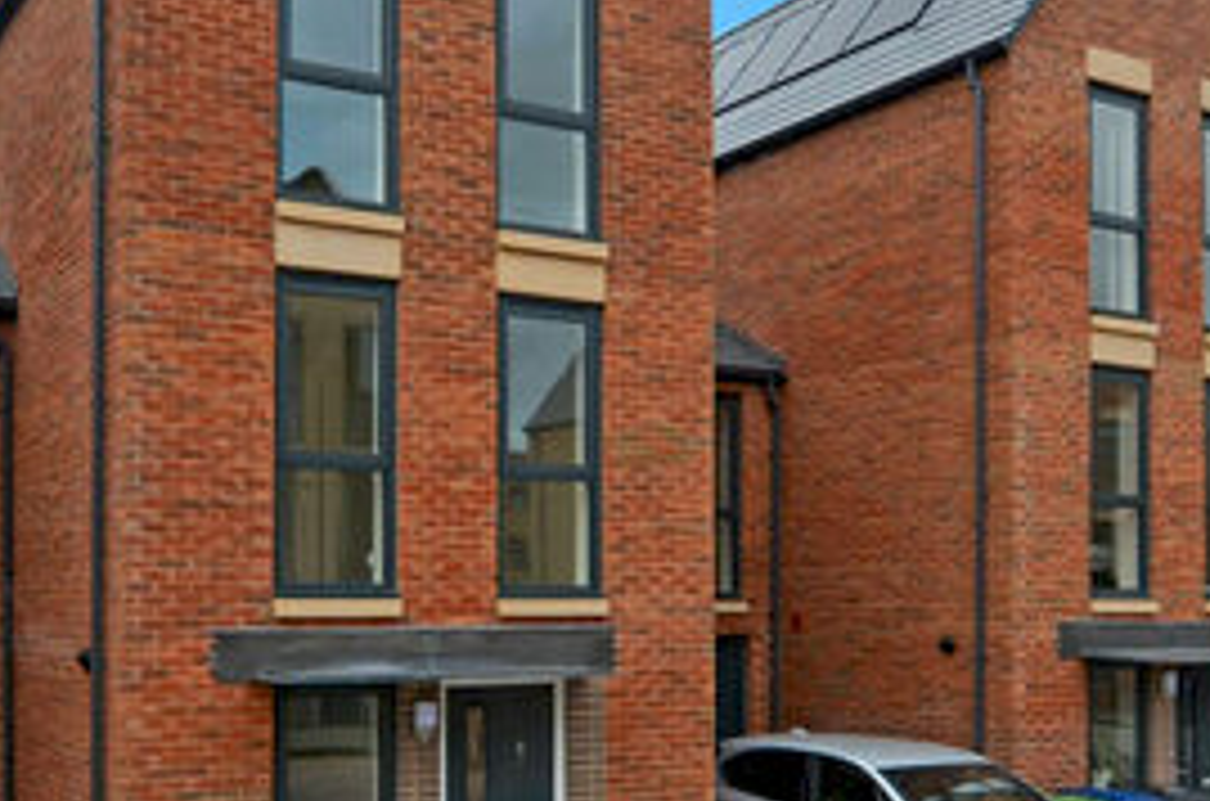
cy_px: 596
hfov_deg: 48.5
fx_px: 1308
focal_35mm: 39
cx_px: 369
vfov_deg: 33.4
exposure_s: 1/500
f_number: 4.5
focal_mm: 10
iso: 100
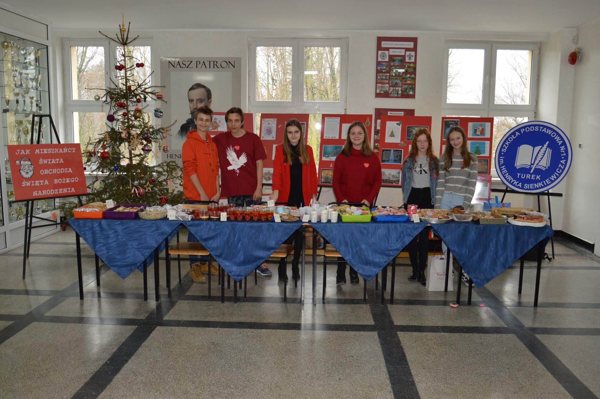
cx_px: 304
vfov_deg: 40.4
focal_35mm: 33
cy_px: 200
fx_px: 541
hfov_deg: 58.0
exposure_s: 1/60
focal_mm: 21
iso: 450
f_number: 3.8
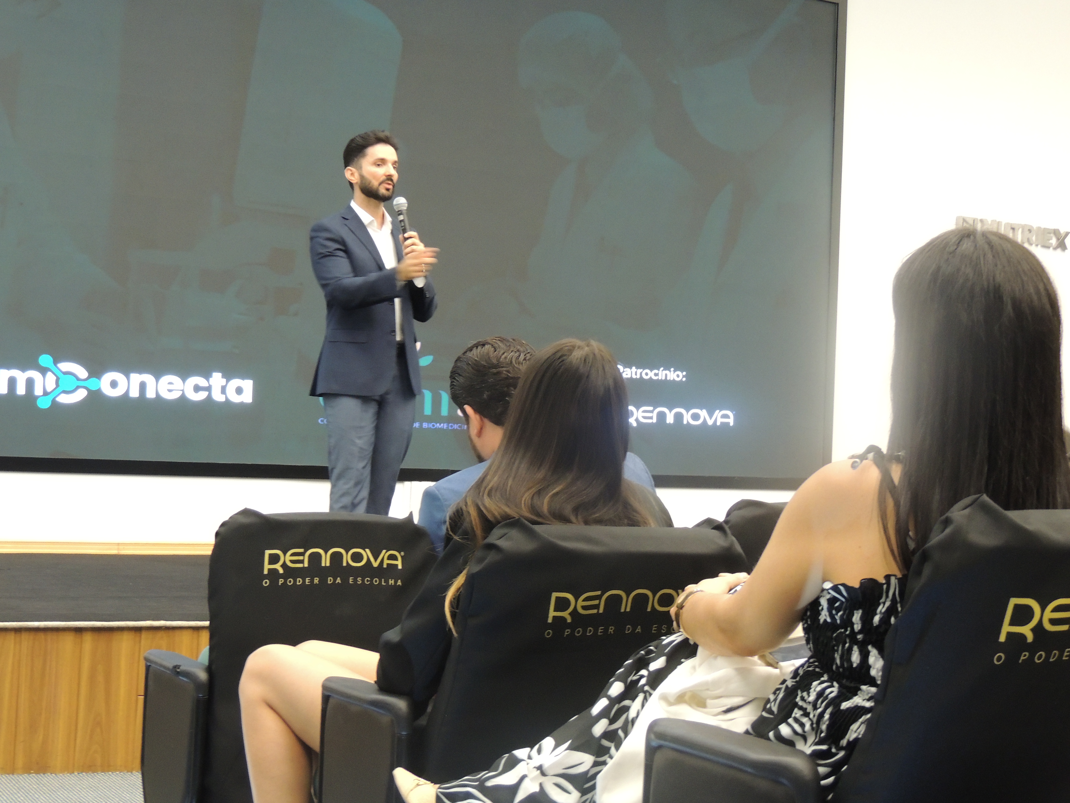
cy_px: 402
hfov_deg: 34.9
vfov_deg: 26.6
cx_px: 535
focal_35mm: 55
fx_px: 1700
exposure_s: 1/15
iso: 560
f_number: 3.7
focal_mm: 9.8
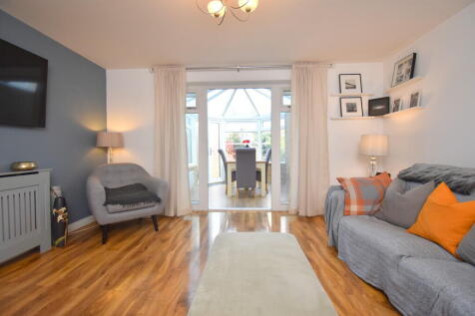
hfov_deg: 100.4
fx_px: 198
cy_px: 158
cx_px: 238
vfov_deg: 77.3
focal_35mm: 15
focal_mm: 10
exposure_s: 1/200
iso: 800
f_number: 5
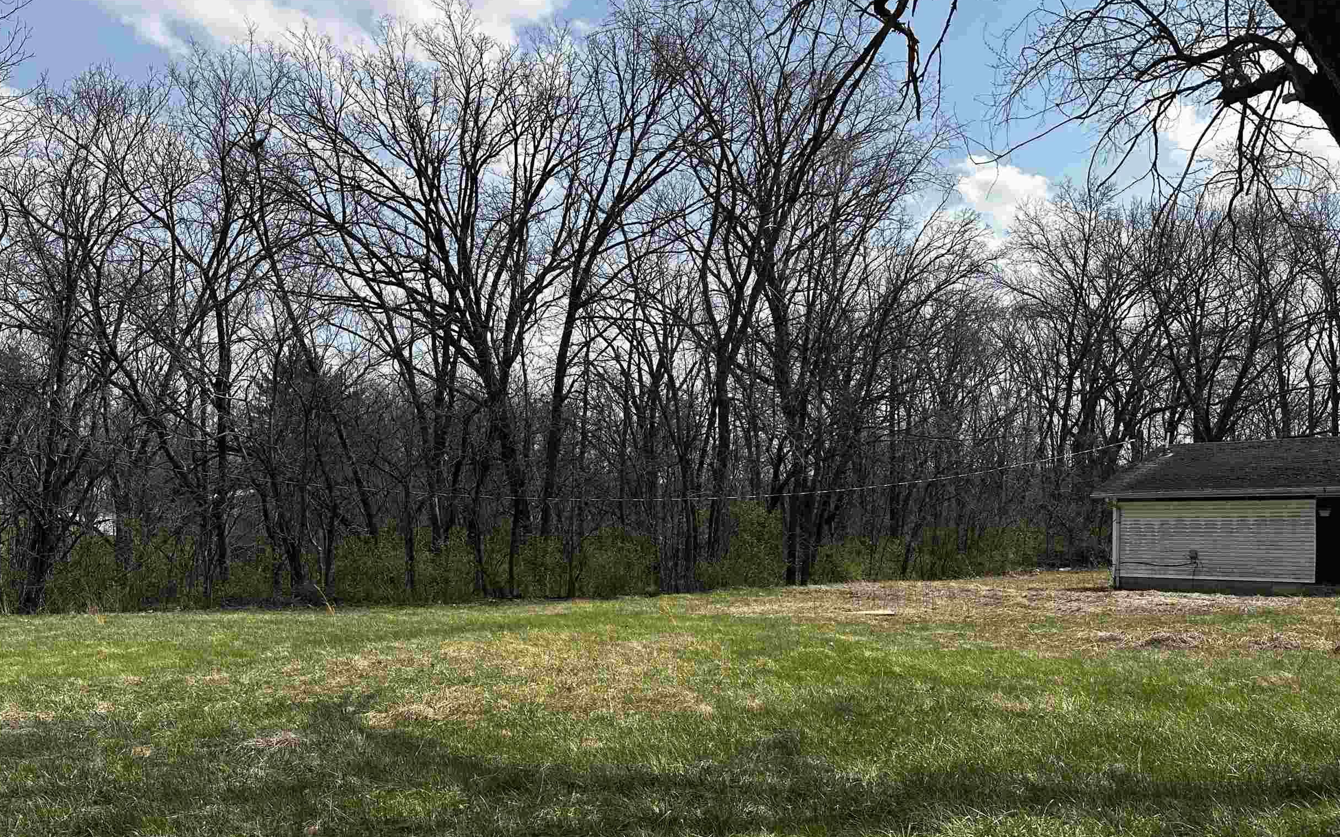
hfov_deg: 59.6
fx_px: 1169
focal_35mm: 32
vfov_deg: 39.0
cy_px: 553
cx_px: 651
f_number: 1.78
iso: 80
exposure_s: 1/4762
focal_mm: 6.86
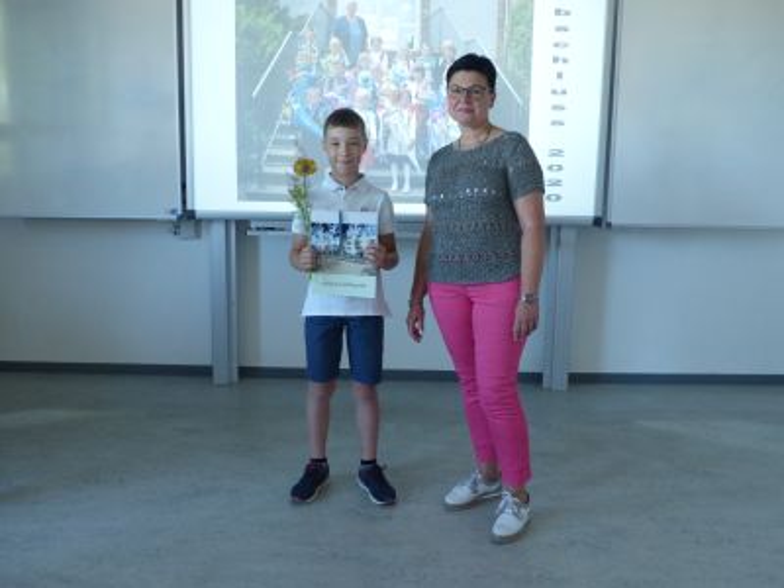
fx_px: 815
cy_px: 294
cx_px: 392
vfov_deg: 39.7
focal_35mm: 36
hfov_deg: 51.4
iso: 320
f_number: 2.8
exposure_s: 1/60
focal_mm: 6.4
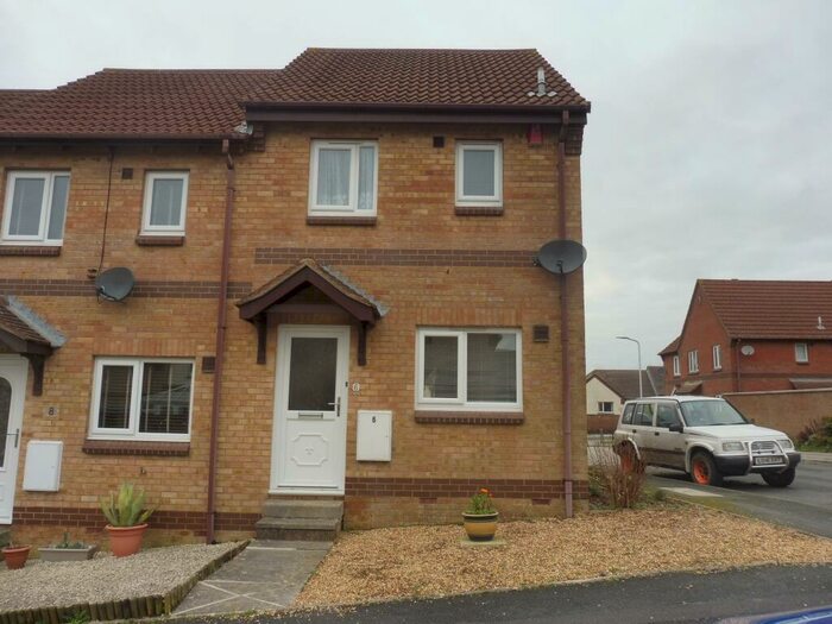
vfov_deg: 56.8
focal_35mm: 24
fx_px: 577
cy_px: 312
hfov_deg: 71.6
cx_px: 416
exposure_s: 1/100
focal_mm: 4.3
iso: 100
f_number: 3.5
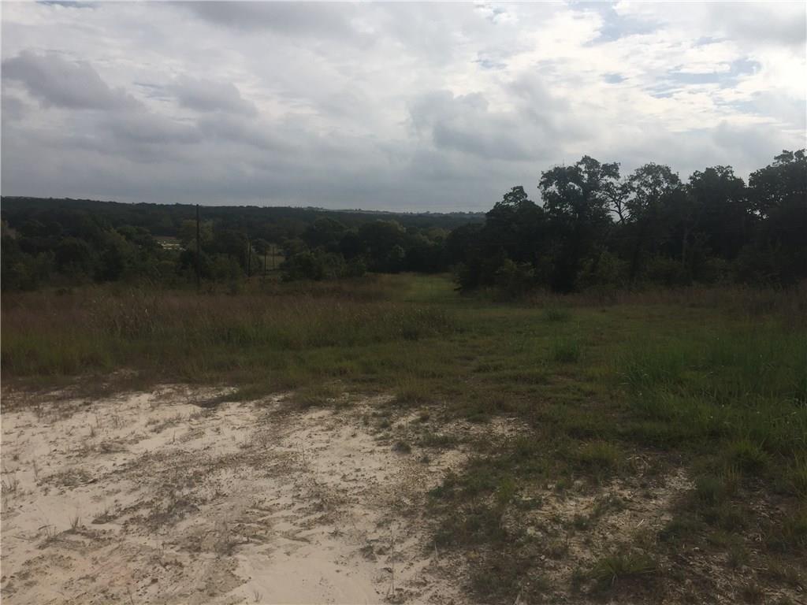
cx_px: 404
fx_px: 676
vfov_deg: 48.2
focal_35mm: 29
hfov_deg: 61.7
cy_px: 302
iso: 32
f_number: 2.2
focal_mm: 4.15
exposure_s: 1/4405
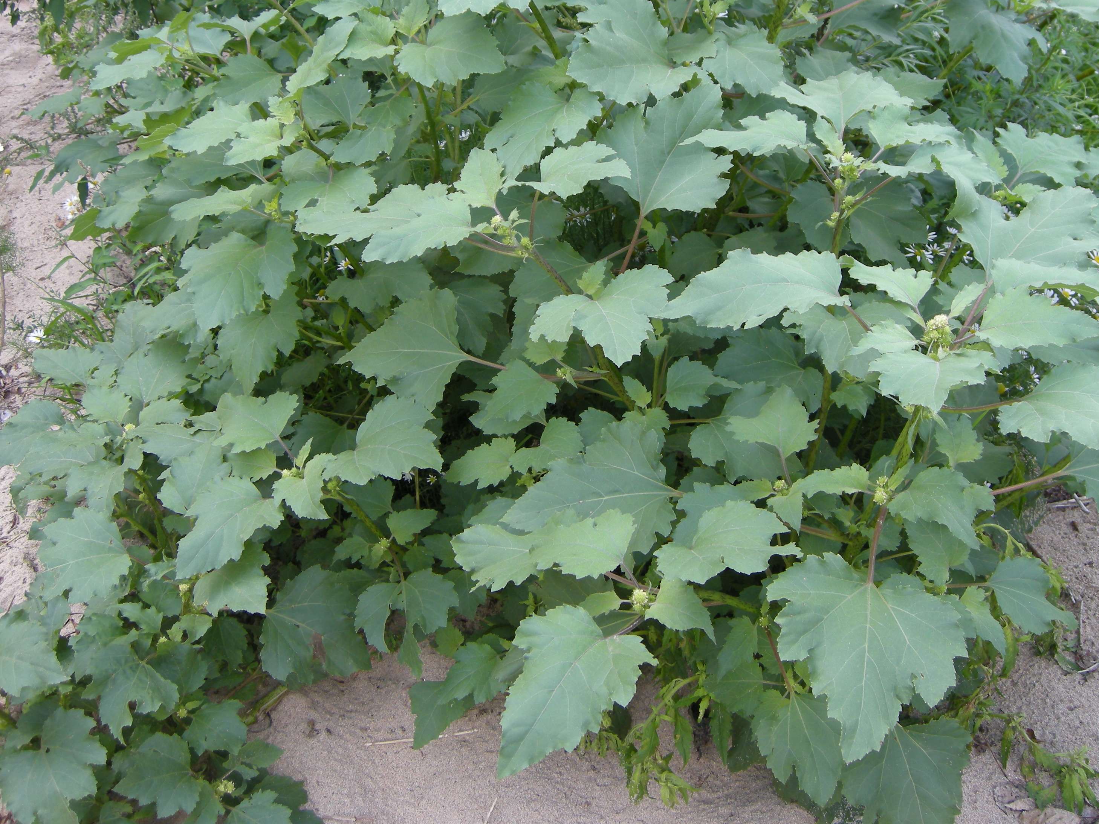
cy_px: 269
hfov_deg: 39.6
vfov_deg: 30.0
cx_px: 633
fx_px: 1524
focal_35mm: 48
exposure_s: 1/79
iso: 64
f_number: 3.4
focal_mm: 7.5
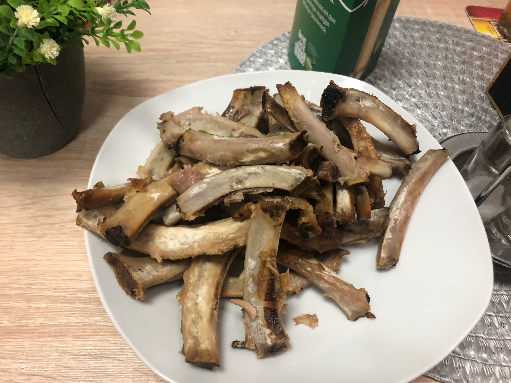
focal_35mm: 28
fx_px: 413
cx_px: 256
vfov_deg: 49.7
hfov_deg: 63.4
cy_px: 192
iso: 64
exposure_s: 1/17
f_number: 1.8
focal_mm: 3.99
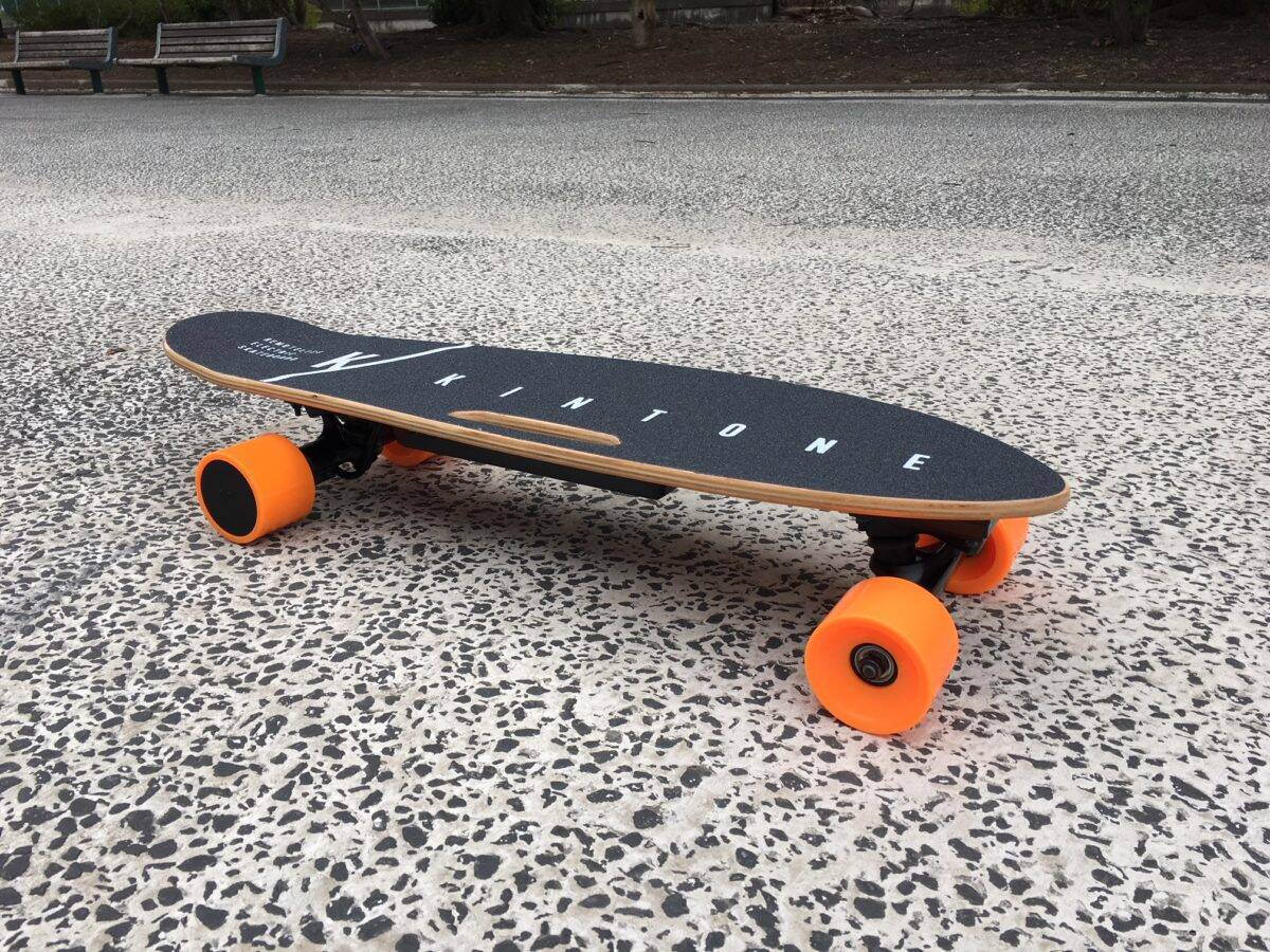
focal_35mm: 29
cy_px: 476
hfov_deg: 61.7
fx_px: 1064
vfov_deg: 48.2
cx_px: 635
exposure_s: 1/420
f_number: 2.2
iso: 25
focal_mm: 4.15
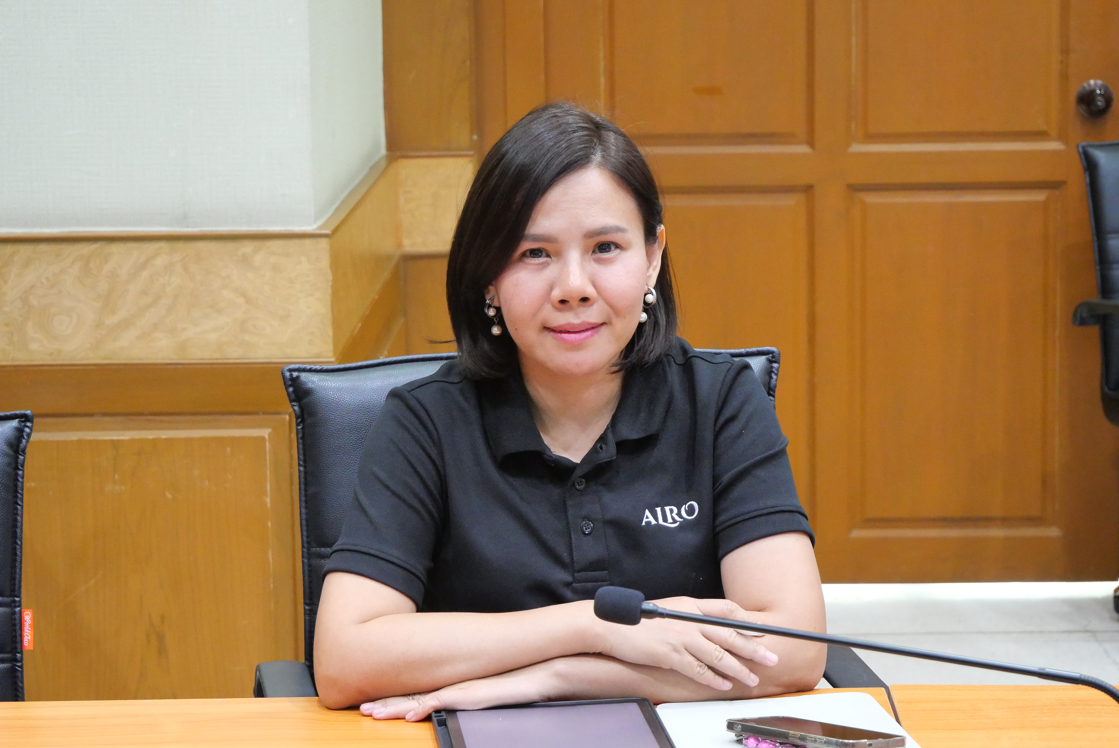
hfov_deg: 21.0
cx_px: 560
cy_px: 374
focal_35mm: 97
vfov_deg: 14.1
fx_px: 3017
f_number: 5.6
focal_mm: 47
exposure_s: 1/30
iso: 3200
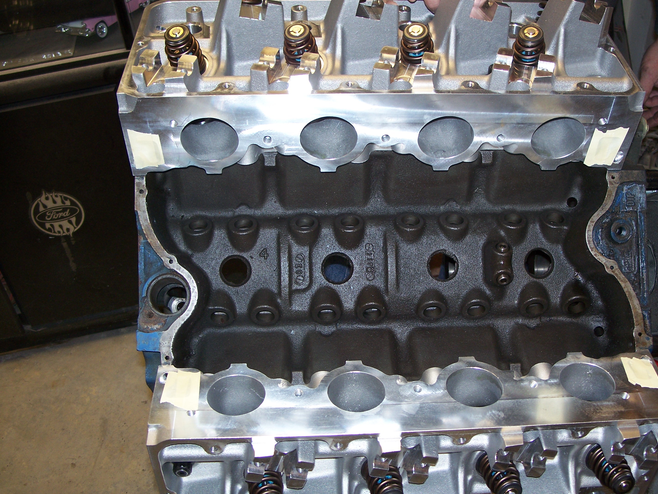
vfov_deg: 34.3
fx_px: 798
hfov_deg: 44.7
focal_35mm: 42
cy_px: 264
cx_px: 362
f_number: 2.8
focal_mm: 7.8
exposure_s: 1/60
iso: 125
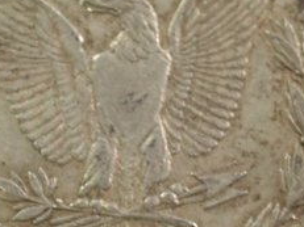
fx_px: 2396
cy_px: 128
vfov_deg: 5.4
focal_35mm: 273
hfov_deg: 7.3
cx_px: 148
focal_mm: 18
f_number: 4.9
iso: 800
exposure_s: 1/40
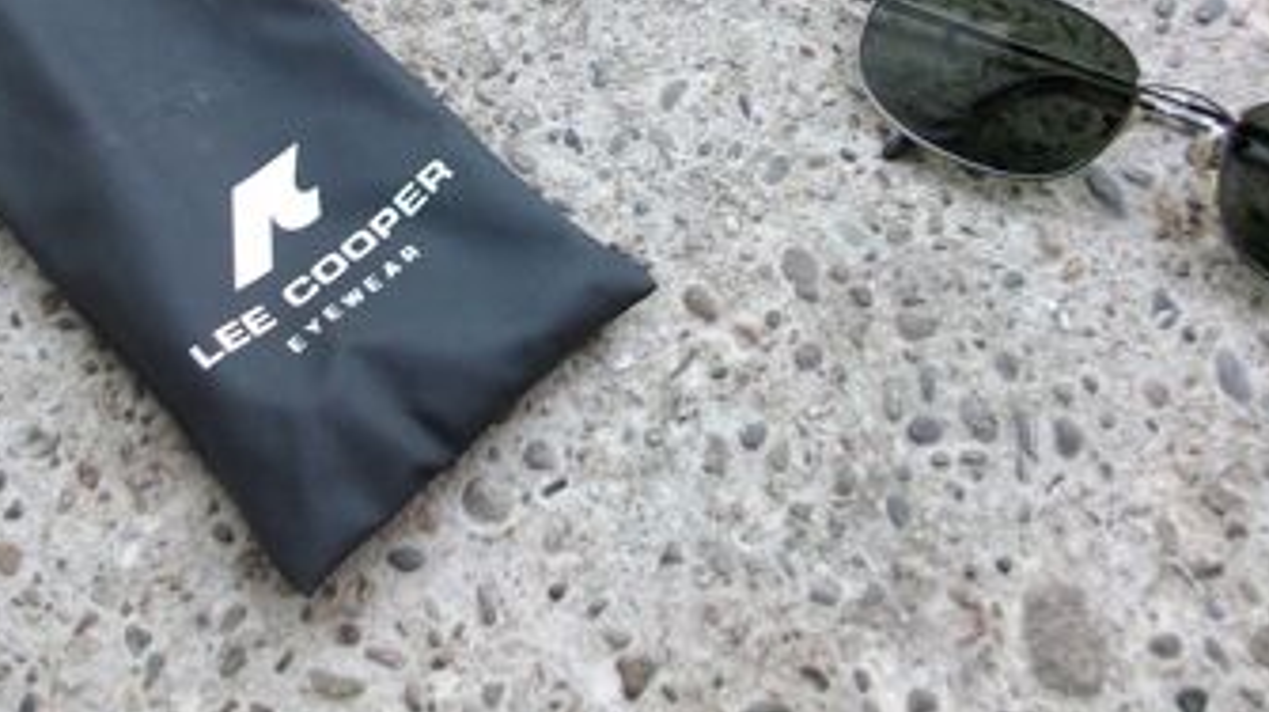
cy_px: 72
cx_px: 644
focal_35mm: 50
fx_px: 1682
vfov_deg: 23.3
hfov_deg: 41.3
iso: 87
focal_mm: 5.7
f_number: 2.9
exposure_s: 1/40
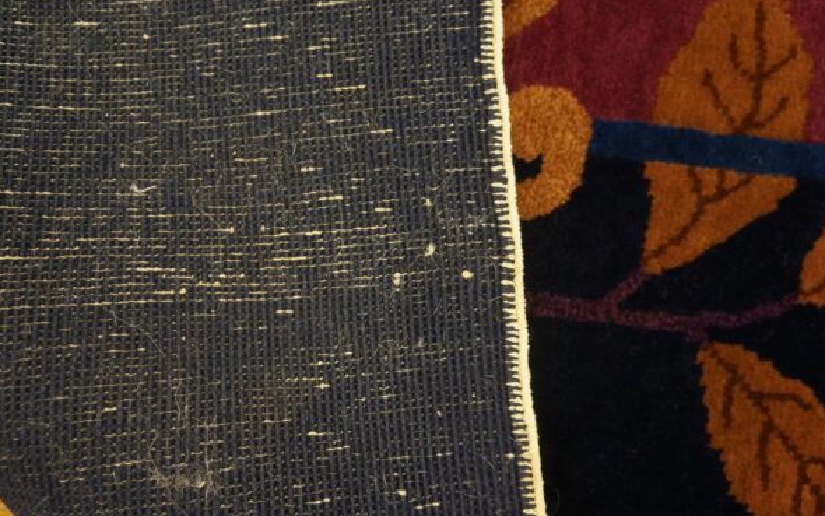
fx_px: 664
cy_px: 247
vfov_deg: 42.5
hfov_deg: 63.7
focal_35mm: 30
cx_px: 417
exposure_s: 1/60
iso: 2500
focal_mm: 19
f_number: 4
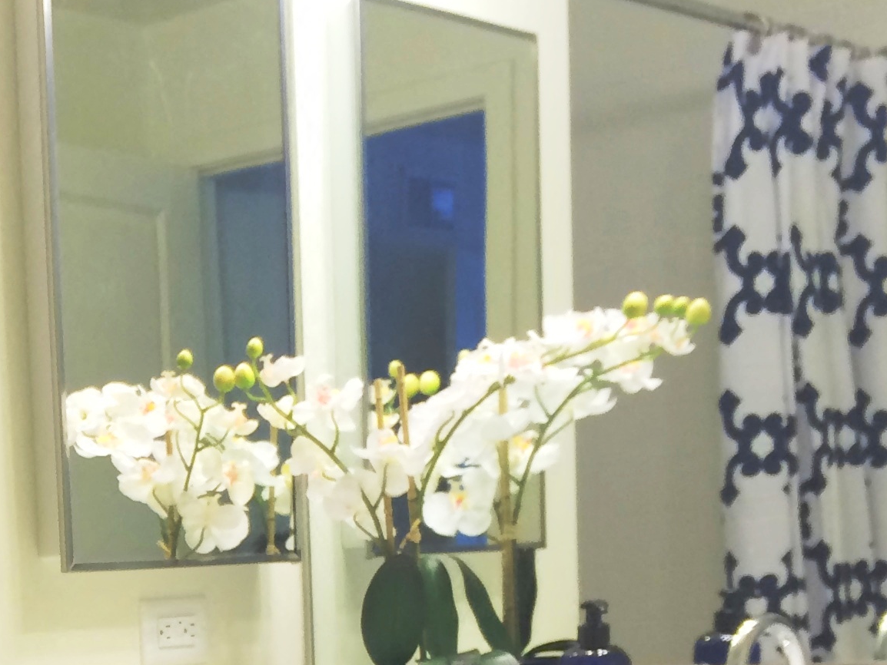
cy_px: 844
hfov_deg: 21.9
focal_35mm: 82
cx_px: -206
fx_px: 2102
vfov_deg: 17.0
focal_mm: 4.15
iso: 50
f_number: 2.2
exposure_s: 1/30
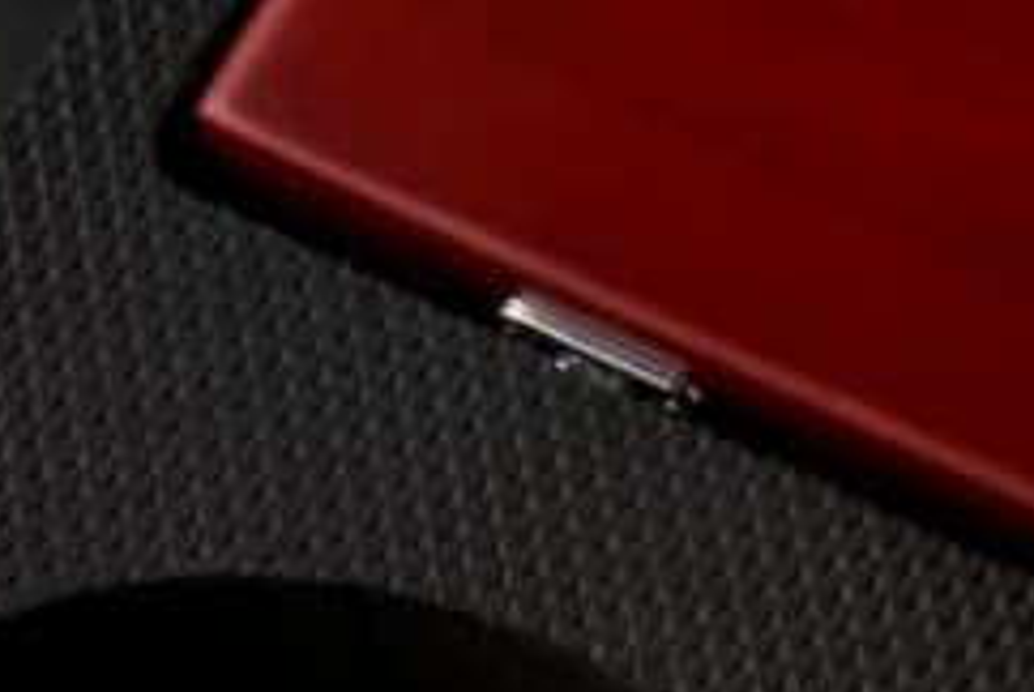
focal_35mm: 289
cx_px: 1461
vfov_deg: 4.7
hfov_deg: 7.0
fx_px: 8311
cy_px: 1181
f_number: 11
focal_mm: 70
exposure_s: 1/160
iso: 200
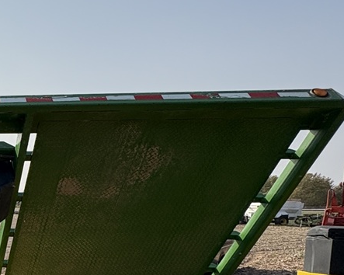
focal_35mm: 51
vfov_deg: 28.4
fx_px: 519
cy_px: 254
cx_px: -156
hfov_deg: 27.2
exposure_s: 1/1832
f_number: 2.2
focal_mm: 2.22
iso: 64
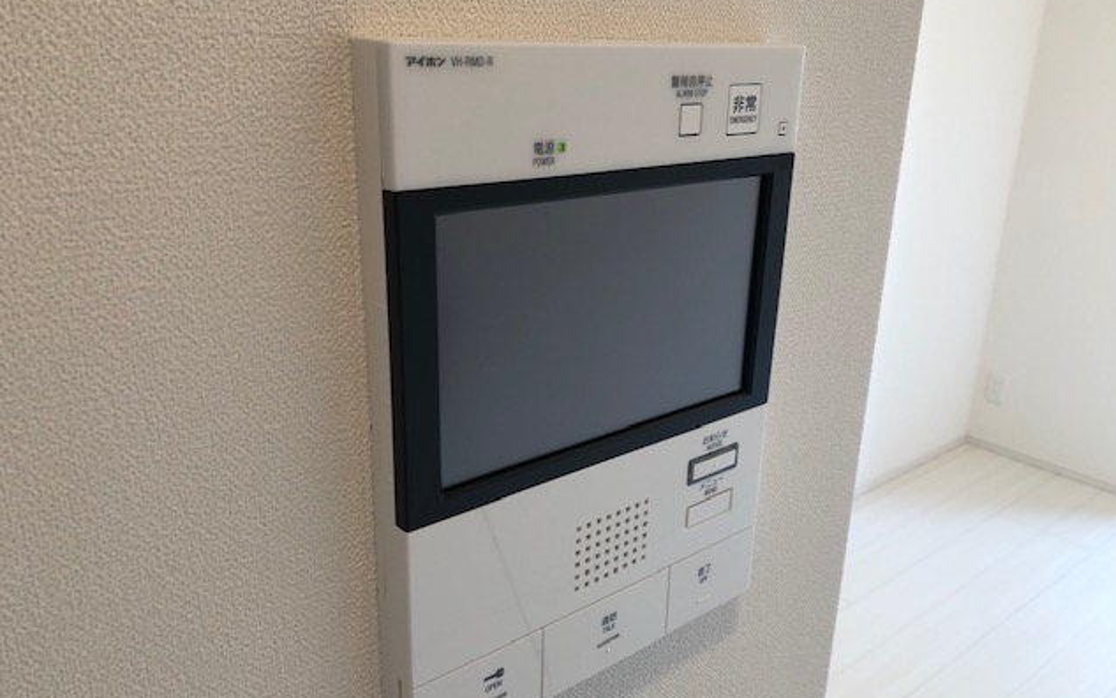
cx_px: 561
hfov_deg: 62.9
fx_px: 913
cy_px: 356
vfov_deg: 41.9
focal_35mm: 30
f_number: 1.8
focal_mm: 3.99
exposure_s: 1/50
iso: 32
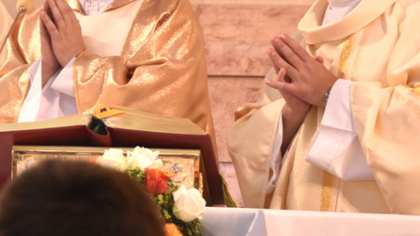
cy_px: 15
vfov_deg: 3.3
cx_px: 84
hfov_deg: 5.9
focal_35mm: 366
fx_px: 4076
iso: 2800
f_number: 5.3
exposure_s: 1/160
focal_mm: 90
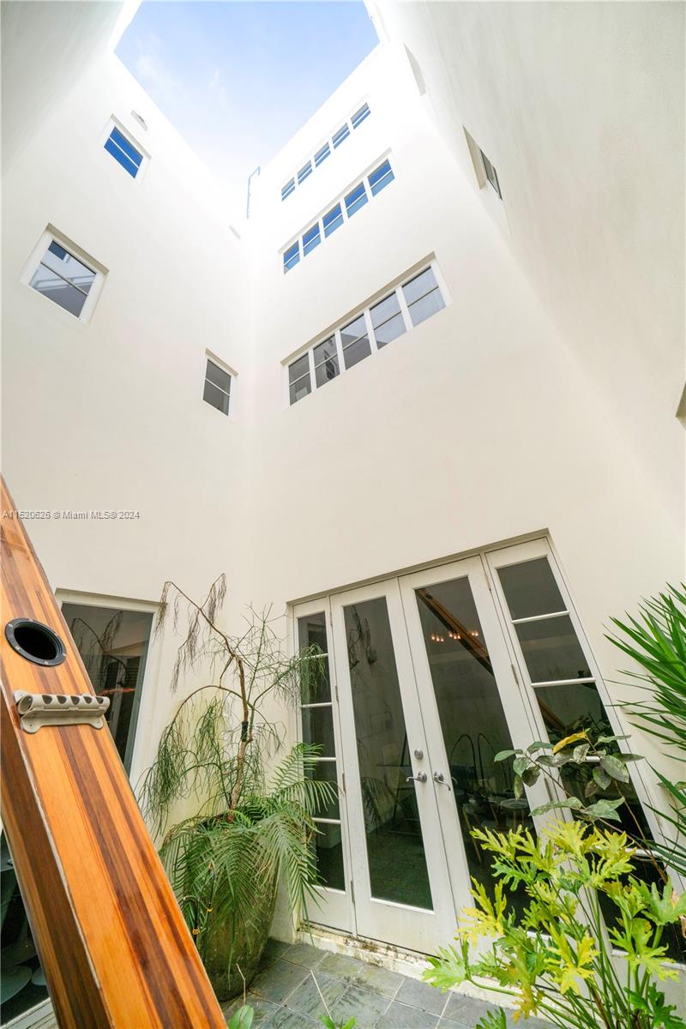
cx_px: 343
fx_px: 343
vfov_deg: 112.6
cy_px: 514
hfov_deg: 90.0
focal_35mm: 12
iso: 125
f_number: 6.7
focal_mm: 12
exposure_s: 1/200
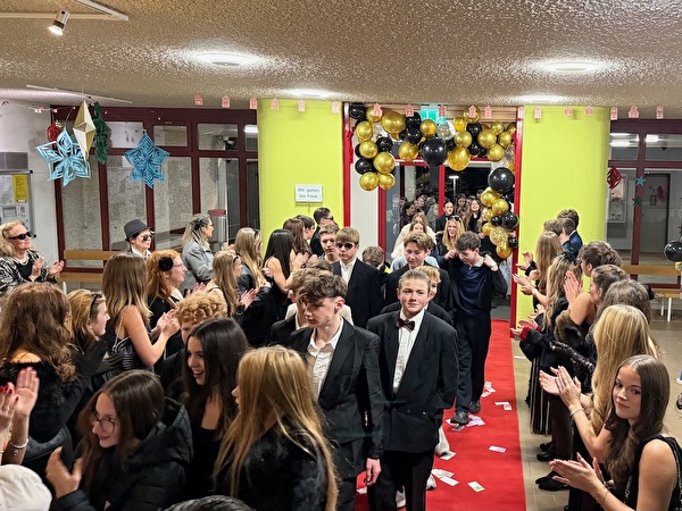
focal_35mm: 24
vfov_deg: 56.8
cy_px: 256
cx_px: 341
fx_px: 473
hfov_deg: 71.6
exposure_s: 1/50
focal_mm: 6.76
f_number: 1.78
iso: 640
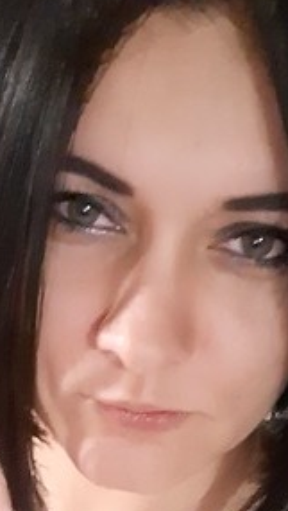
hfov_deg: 17.0
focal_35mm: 71
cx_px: 91
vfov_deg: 27.7
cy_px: 529
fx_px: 961
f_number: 2
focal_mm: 2.61
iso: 1000
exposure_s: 1/8
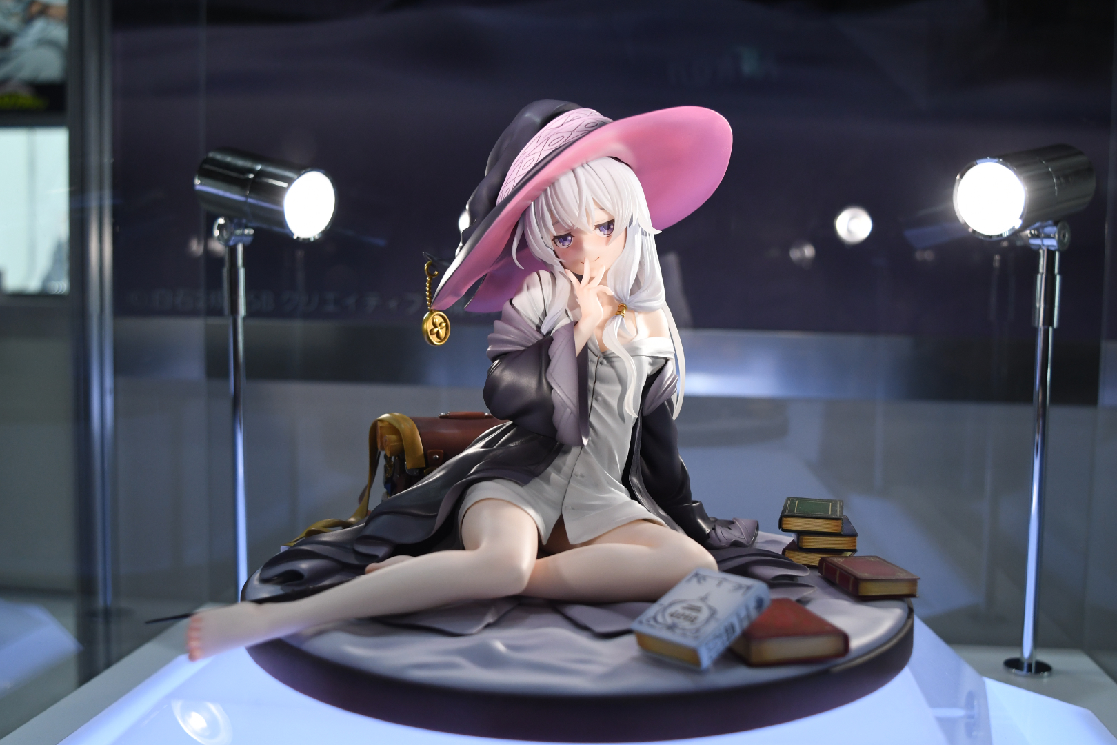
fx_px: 1117
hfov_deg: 53.1
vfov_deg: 36.9
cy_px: 372
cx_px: 558
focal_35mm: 36
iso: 1000
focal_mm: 24
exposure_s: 1/1000
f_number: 5
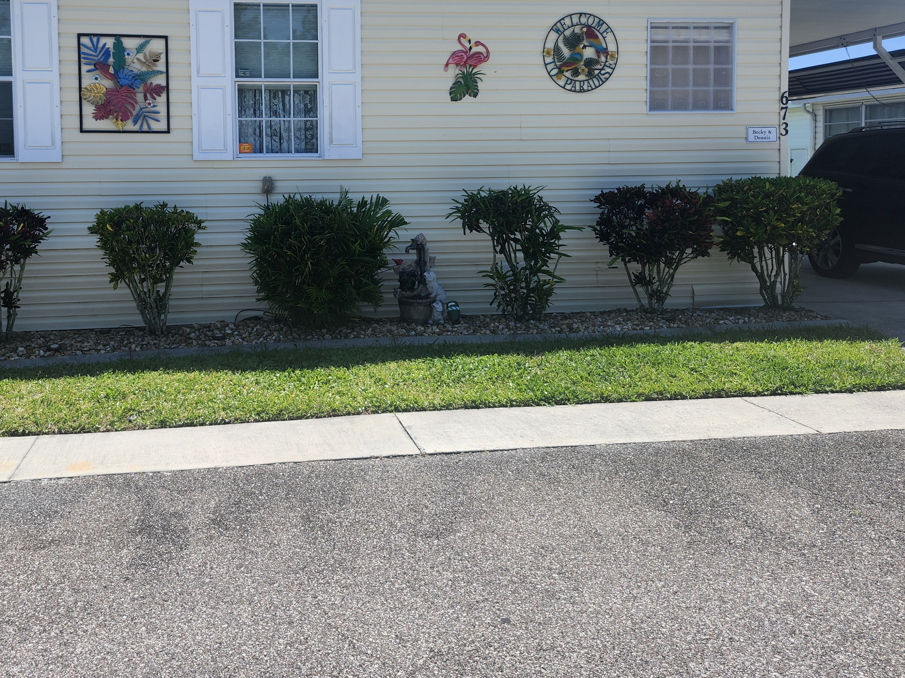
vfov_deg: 43.4
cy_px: 212
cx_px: 361
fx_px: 837
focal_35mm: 32
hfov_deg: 56.4
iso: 25
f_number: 1.8
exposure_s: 1/1252
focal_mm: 5.54
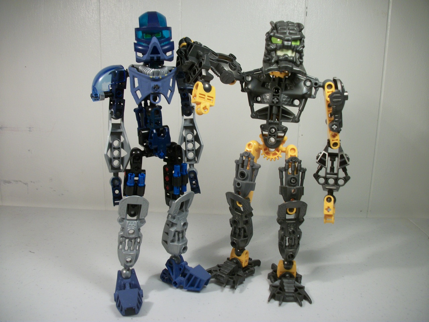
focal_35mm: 32
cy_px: 161
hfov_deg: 56.8
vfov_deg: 44.2
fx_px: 397
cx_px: 214
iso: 80
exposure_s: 1/50
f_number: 2.9
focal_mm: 5.7
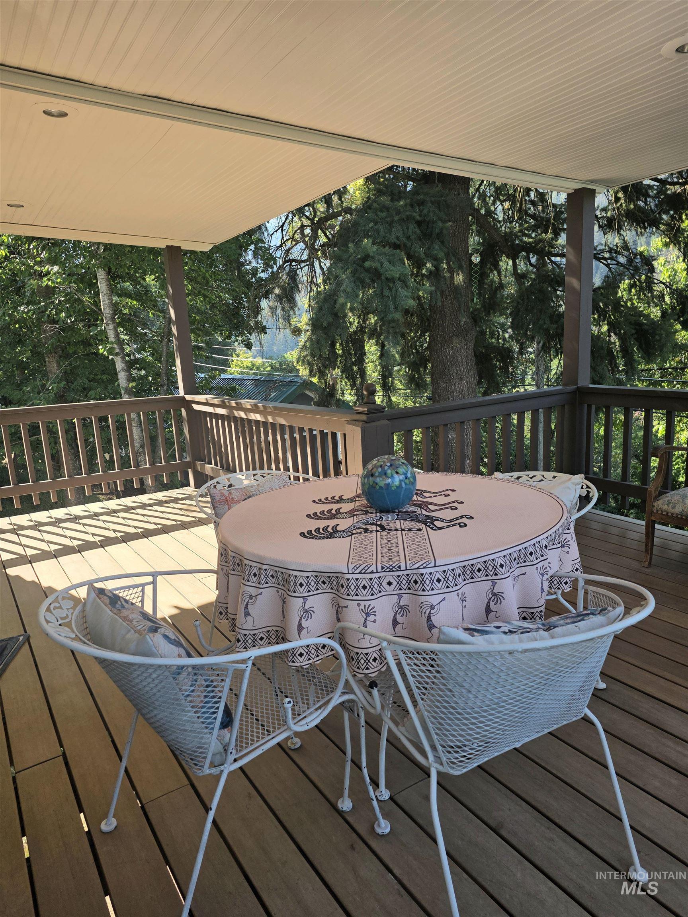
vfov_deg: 73.9
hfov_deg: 58.9
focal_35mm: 23
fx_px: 610
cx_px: 344
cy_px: 458
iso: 80
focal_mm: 6.3
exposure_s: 1/1667
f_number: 1.7
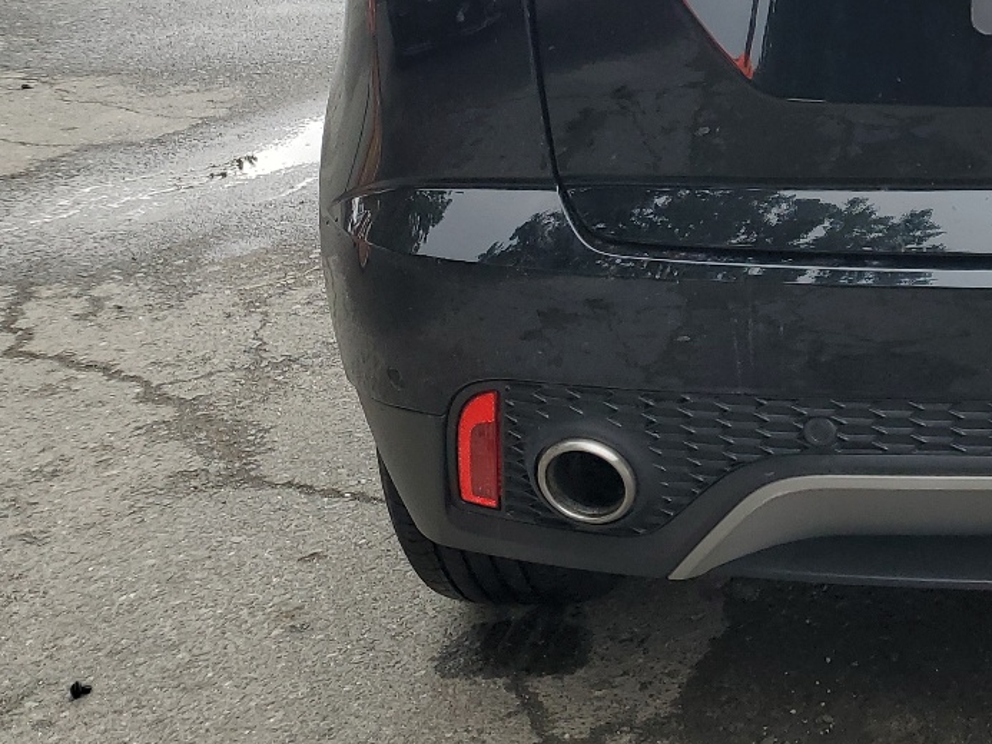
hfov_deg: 28.8
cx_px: 1122
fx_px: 1720
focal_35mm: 60
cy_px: 97
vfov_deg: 23.9
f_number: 1.5
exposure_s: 1/1000
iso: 50
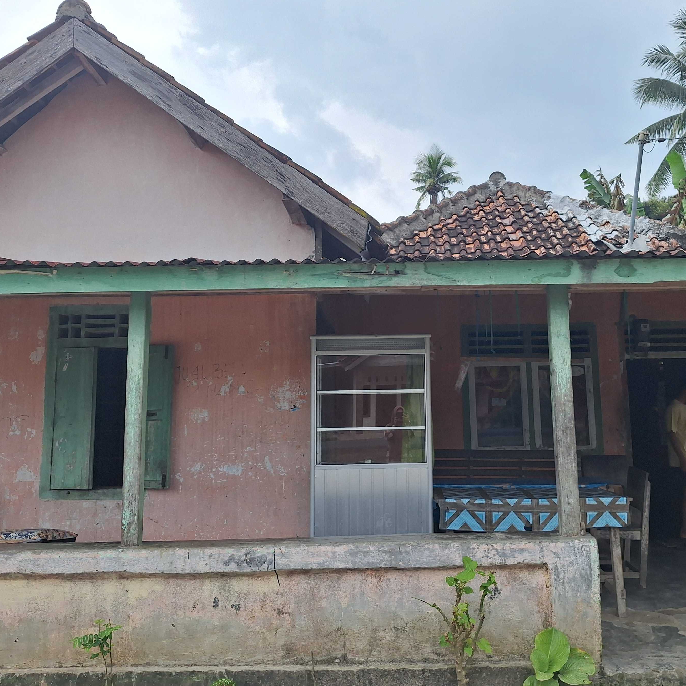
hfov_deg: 52.4
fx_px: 695
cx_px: 386
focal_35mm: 31
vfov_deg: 52.5
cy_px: 337
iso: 40
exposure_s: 1/1429
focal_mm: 5.54
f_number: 1.8
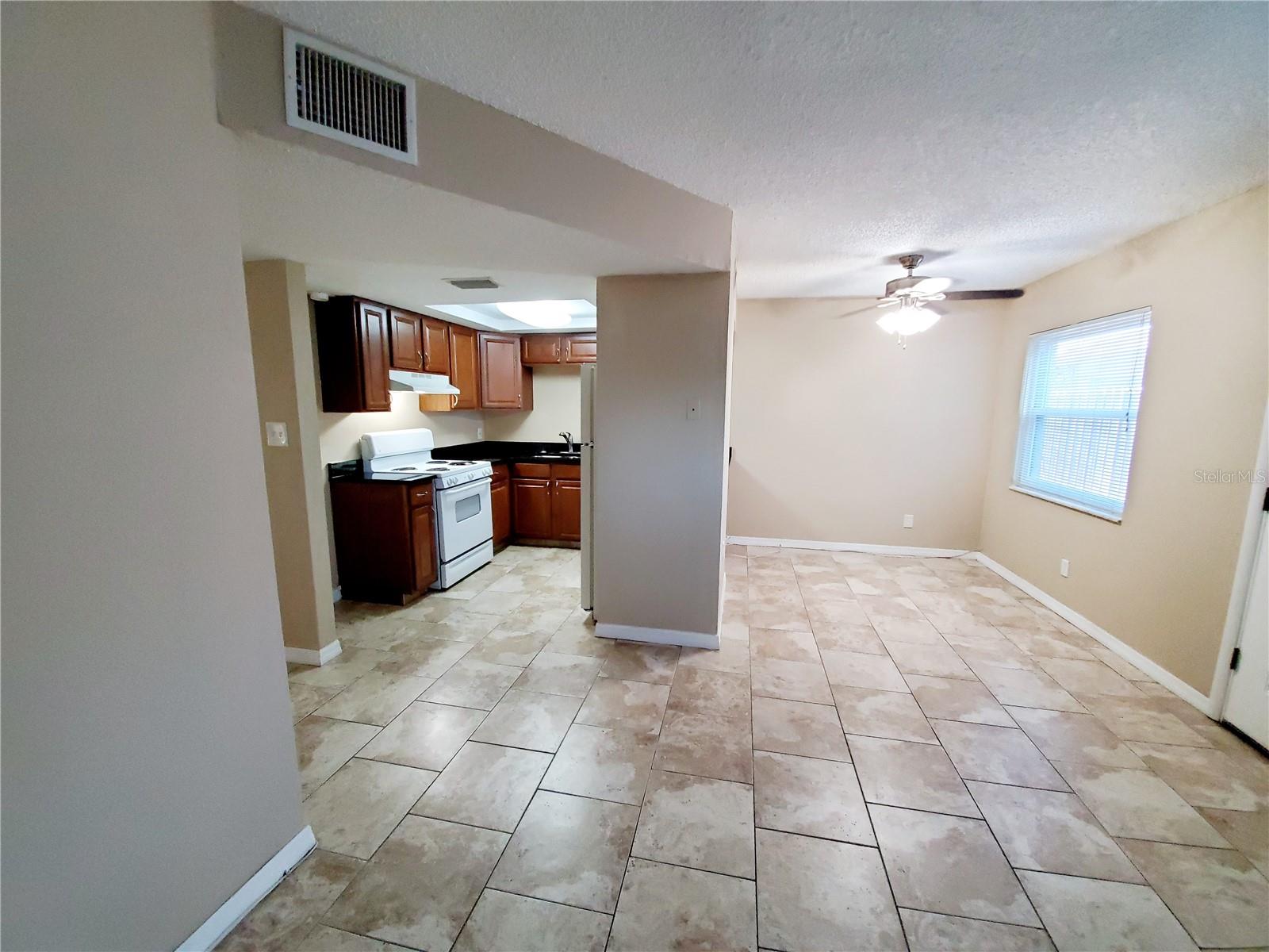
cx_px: 634
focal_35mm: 13
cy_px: 476
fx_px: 477
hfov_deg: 106.2
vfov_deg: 89.9
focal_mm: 1.8
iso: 400
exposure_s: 1/39
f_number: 2.2
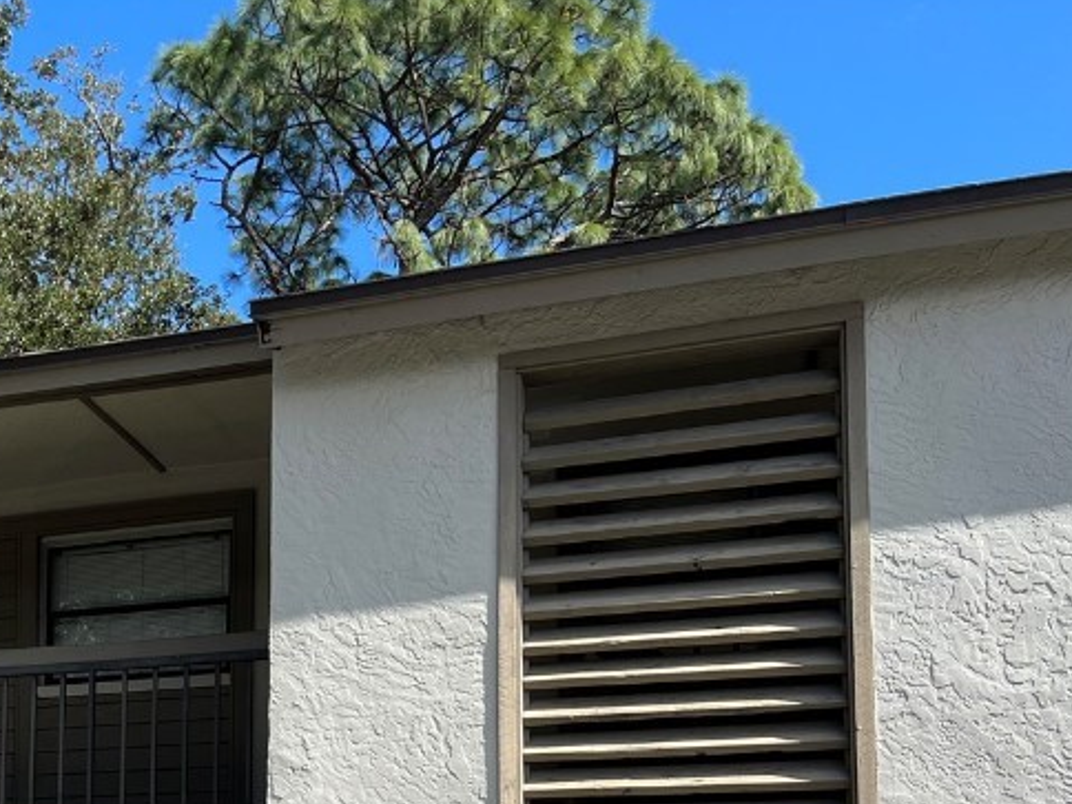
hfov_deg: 32.5
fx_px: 1703
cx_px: 38
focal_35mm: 55
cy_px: 833
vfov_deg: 25.1
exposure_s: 1/2353
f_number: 1.5
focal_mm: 5.7
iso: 50
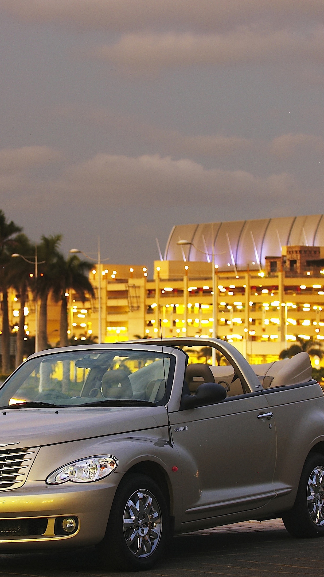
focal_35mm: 147
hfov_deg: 8.2
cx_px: 119
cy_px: 321
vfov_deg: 14.6
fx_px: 2246
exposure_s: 1.6
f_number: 7.1
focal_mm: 70
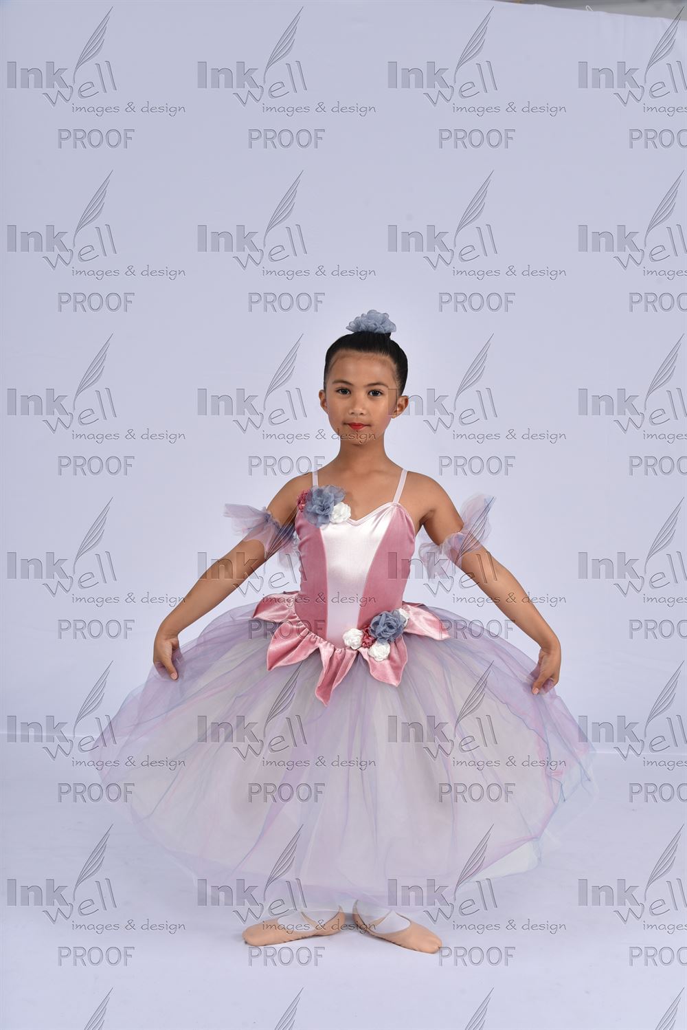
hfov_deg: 37.9
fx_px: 1001
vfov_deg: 54.4
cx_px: 344
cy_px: 515
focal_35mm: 35
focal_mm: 35
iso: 250
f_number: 8
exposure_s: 1/200
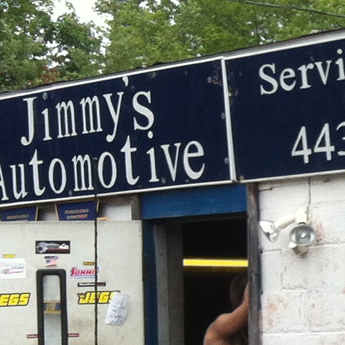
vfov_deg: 10.3
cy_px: 304
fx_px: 1906
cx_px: 667
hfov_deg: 9.7
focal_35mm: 169
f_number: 2.8
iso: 80
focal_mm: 3.85
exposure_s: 1/437
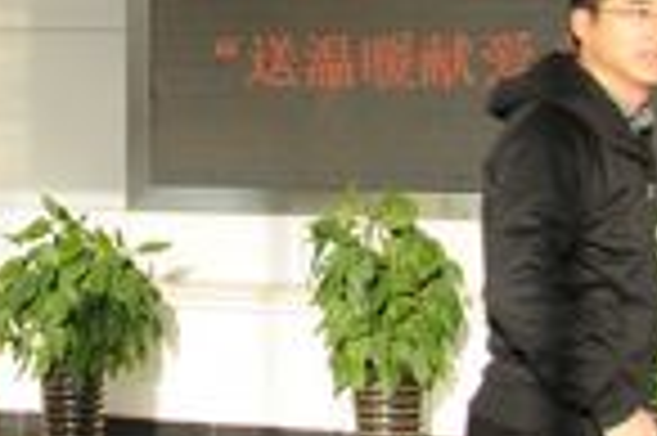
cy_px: 18
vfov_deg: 9.5
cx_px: -27
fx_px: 2617
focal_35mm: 144
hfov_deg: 14.1
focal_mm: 31
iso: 200
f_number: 6.3
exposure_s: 1/160
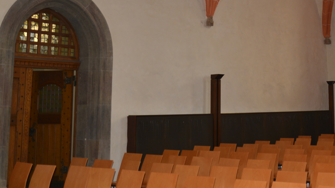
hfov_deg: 33.0
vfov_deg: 19.5
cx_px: 305
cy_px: 5
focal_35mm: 60
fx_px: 533
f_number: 3.5
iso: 400
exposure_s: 1/125
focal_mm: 24
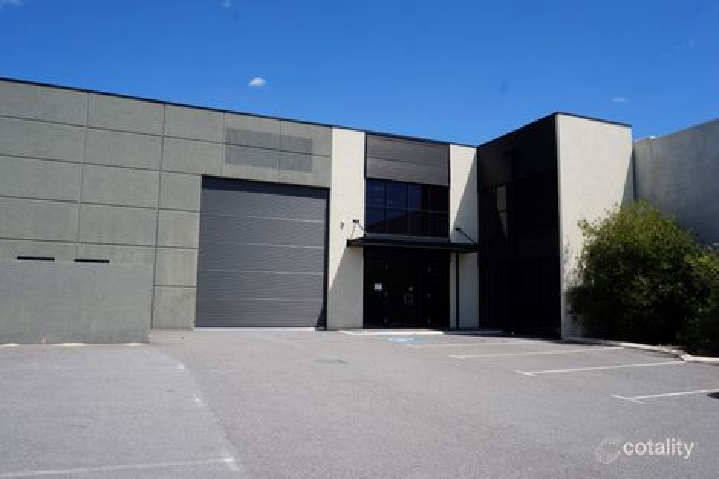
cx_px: 360
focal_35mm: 27
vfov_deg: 47.9
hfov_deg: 67.4
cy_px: 240
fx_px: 539
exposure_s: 1/125
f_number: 16
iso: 100
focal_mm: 18
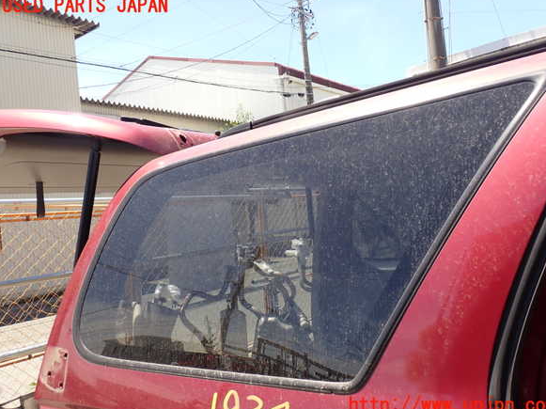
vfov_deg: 45.4
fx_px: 489
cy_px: 206
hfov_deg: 58.4
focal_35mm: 31
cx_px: 279
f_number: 3.2
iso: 100
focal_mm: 5.4
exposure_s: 1/320
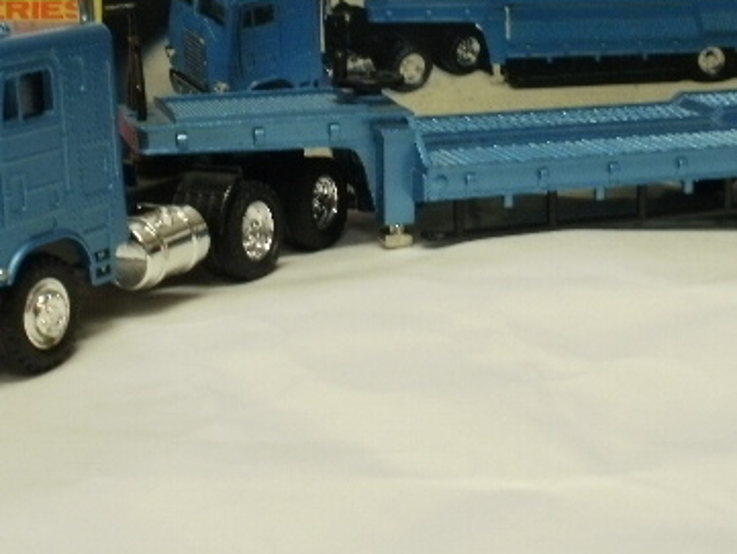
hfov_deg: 25.0
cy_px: 100
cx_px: 359
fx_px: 1661
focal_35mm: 78
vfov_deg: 18.7
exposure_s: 1/8
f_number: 4
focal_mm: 7.7
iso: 125
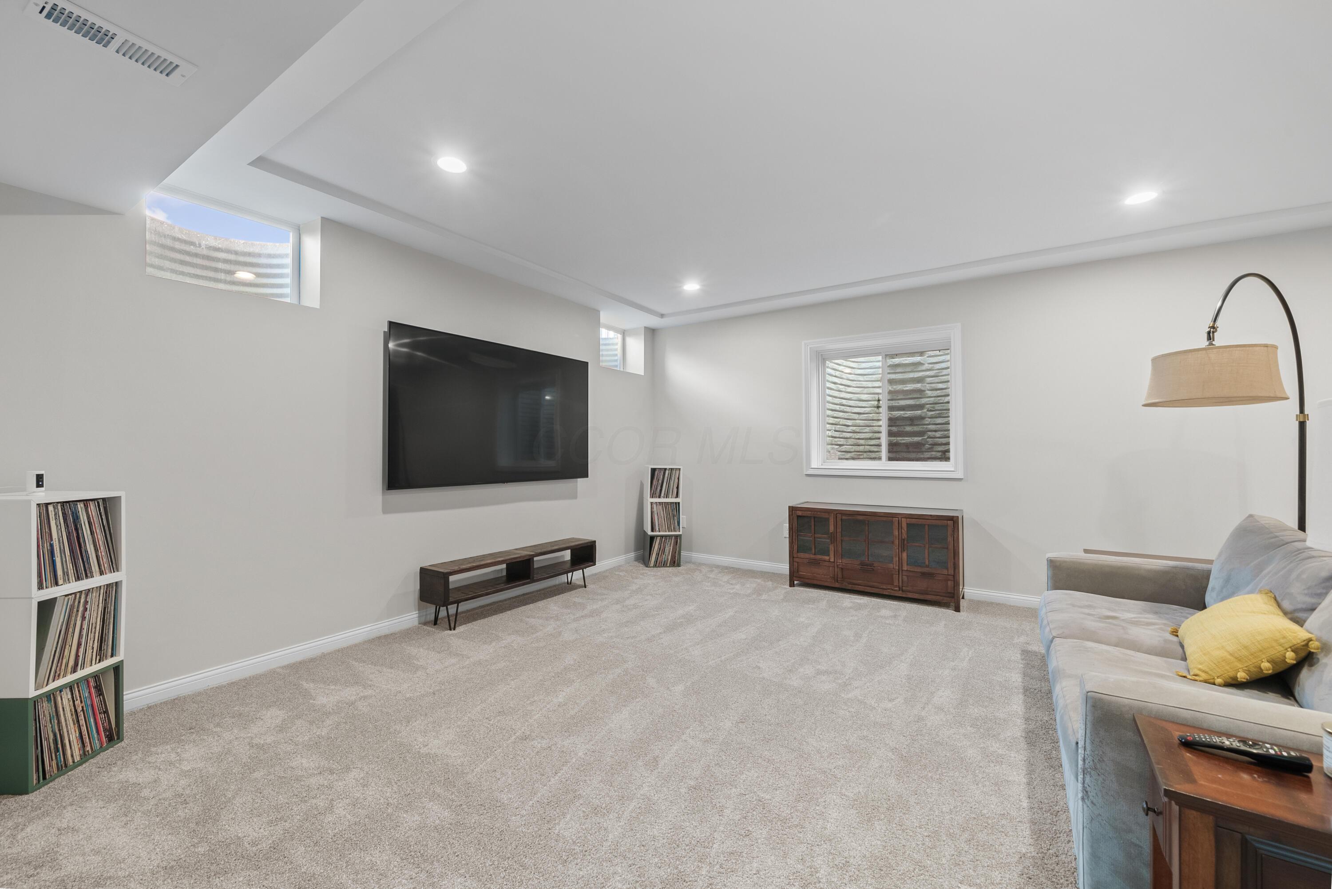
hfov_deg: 104.2
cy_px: 444
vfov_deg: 81.3
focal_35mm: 14
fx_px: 518
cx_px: 666
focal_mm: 14
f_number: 9
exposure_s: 1/15
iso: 800
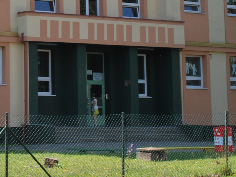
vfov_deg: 12.8
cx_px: -79
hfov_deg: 16.3
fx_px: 777
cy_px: -1
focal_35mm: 114
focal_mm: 24
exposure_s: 1/200
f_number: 7.1
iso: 100
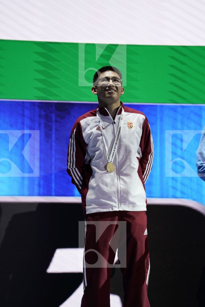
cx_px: 102
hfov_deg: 6.9
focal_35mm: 200
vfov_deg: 10.3
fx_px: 1708
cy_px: 154
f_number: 2.8
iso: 400
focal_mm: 200
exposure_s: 1/250
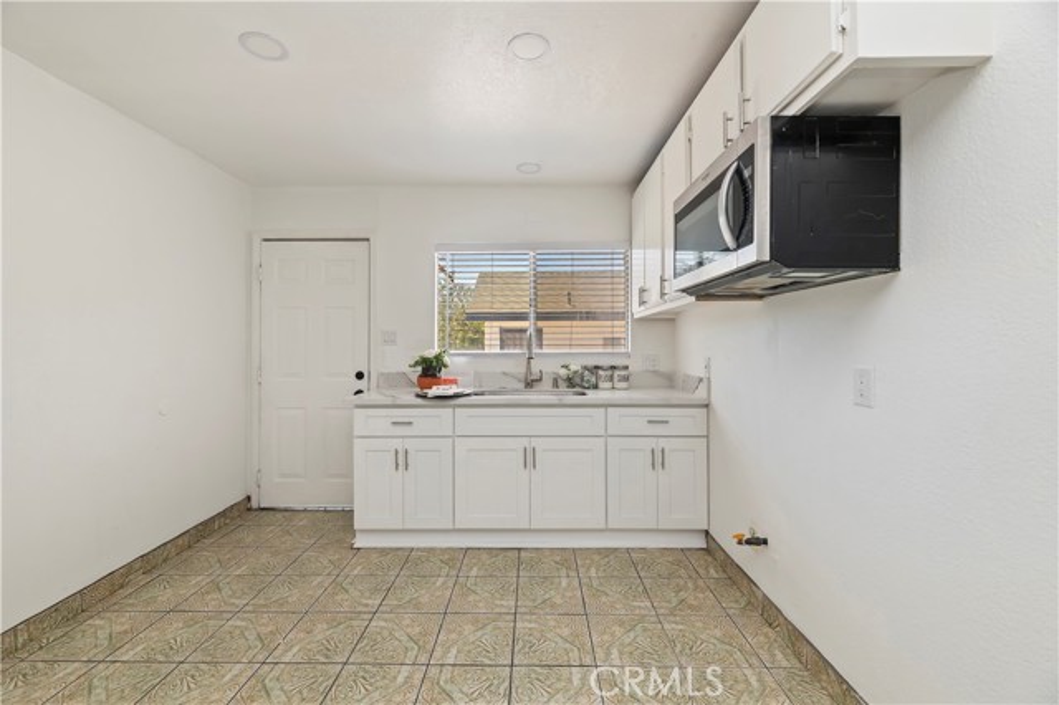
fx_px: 412
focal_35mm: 14
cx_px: 530
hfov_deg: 104.3
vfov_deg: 81.1
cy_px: 352
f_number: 10
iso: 500
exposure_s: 1/80
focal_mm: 14
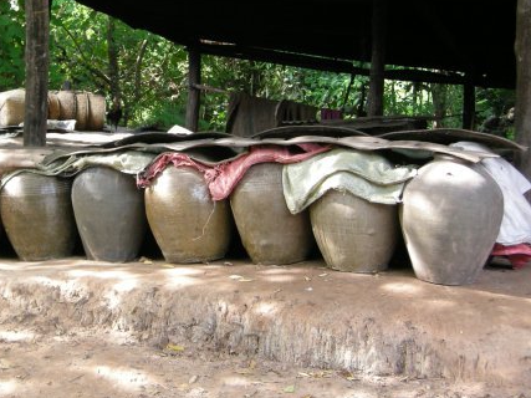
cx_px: 174
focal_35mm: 72
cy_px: 124
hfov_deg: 26.9
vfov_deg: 20.3
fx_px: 1104
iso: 135
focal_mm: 10.1
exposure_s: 1/60
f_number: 3.1
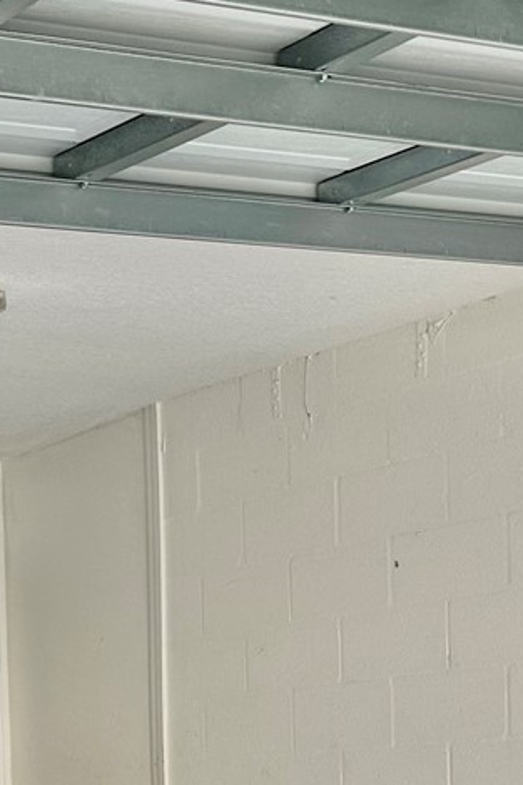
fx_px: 1854
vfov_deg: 22.0
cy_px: 965
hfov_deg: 14.3
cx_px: -389
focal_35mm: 85
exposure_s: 1/261
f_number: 1.78
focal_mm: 6.86
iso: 80
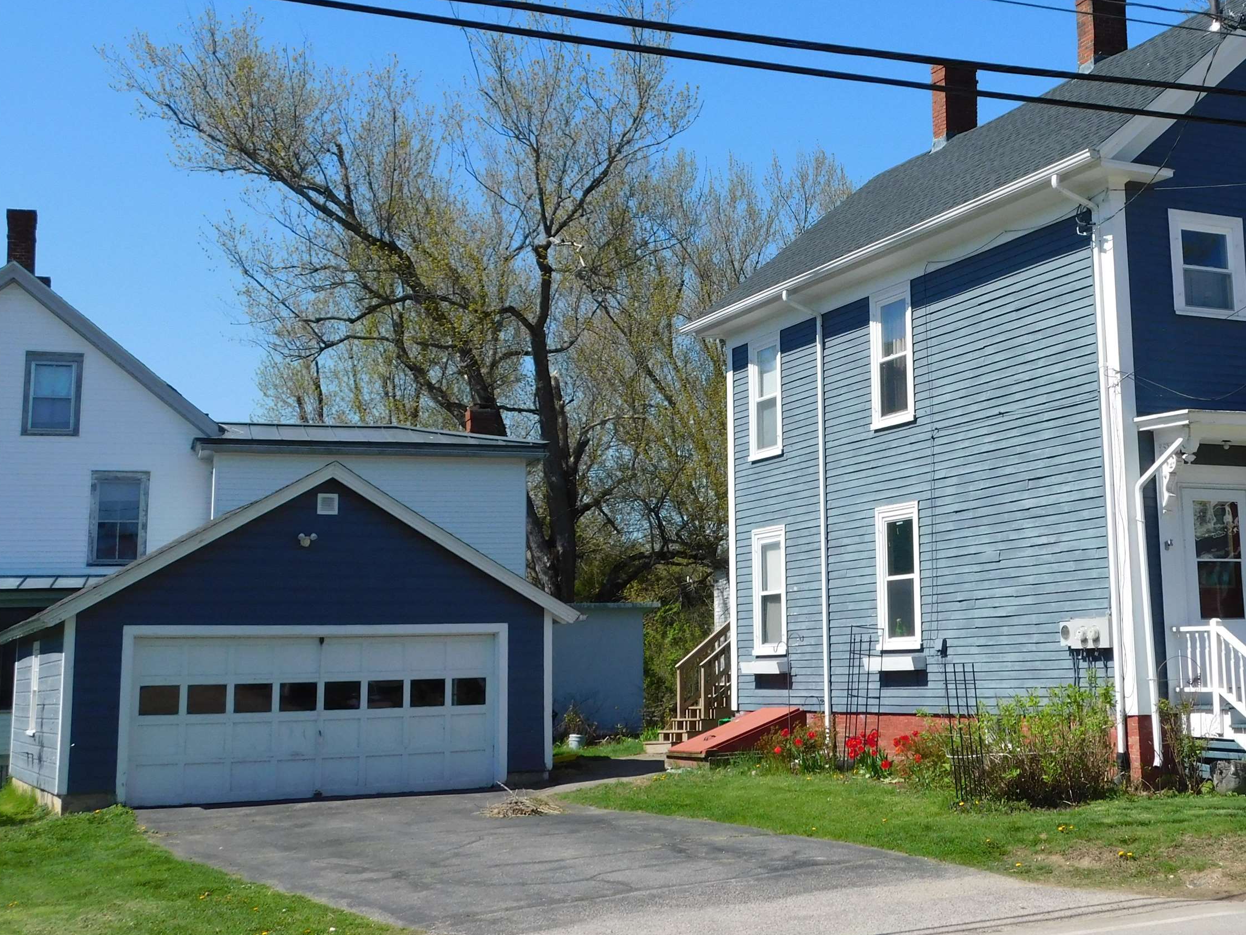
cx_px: 840
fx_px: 1764
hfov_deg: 38.4
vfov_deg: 29.5
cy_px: 330
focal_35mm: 49
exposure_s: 1/1250
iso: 125
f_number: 3.5
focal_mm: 6.3
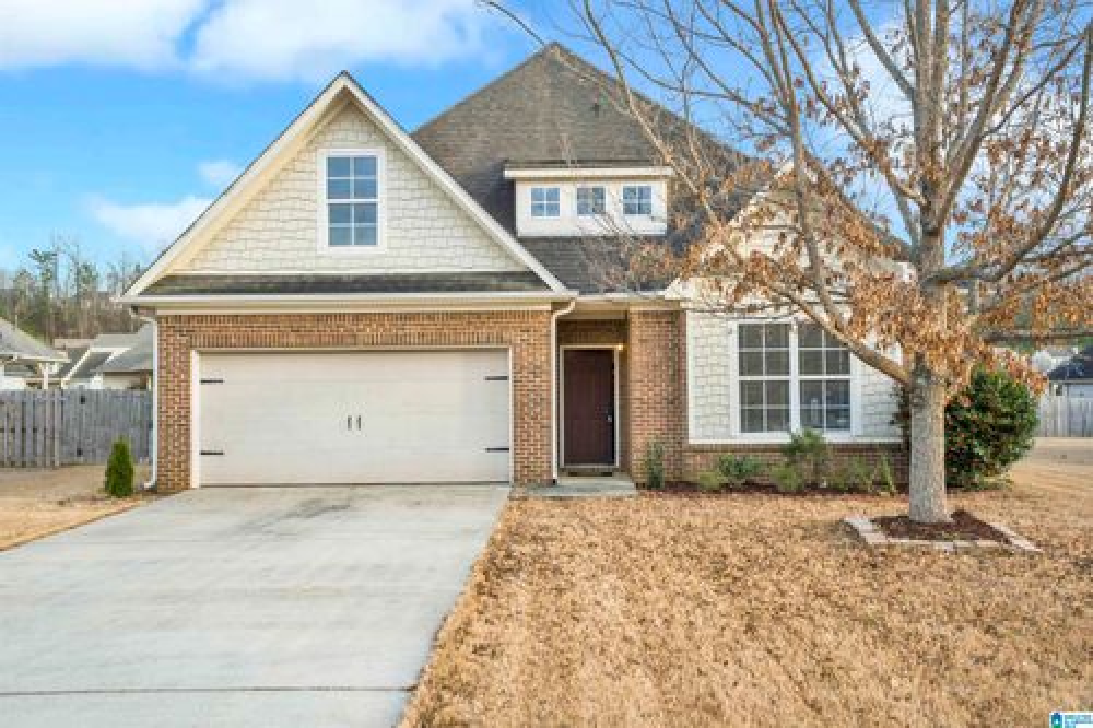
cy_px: 364
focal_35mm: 32
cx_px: 546
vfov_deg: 41.1
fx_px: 971
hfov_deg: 58.7
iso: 320
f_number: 10
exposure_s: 1/60
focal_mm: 32
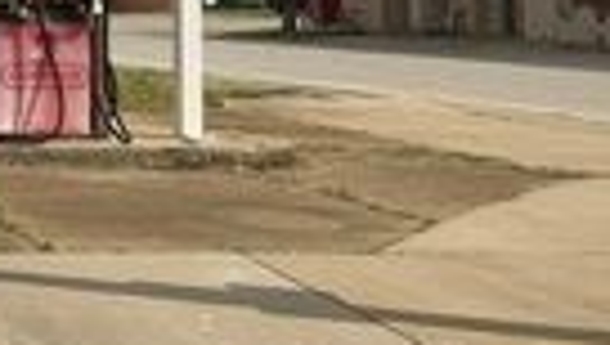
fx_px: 1555
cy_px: -38
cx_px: -449
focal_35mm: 96
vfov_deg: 12.4
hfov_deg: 18.2
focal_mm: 6.76
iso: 80
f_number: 1.78
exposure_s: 1/10417
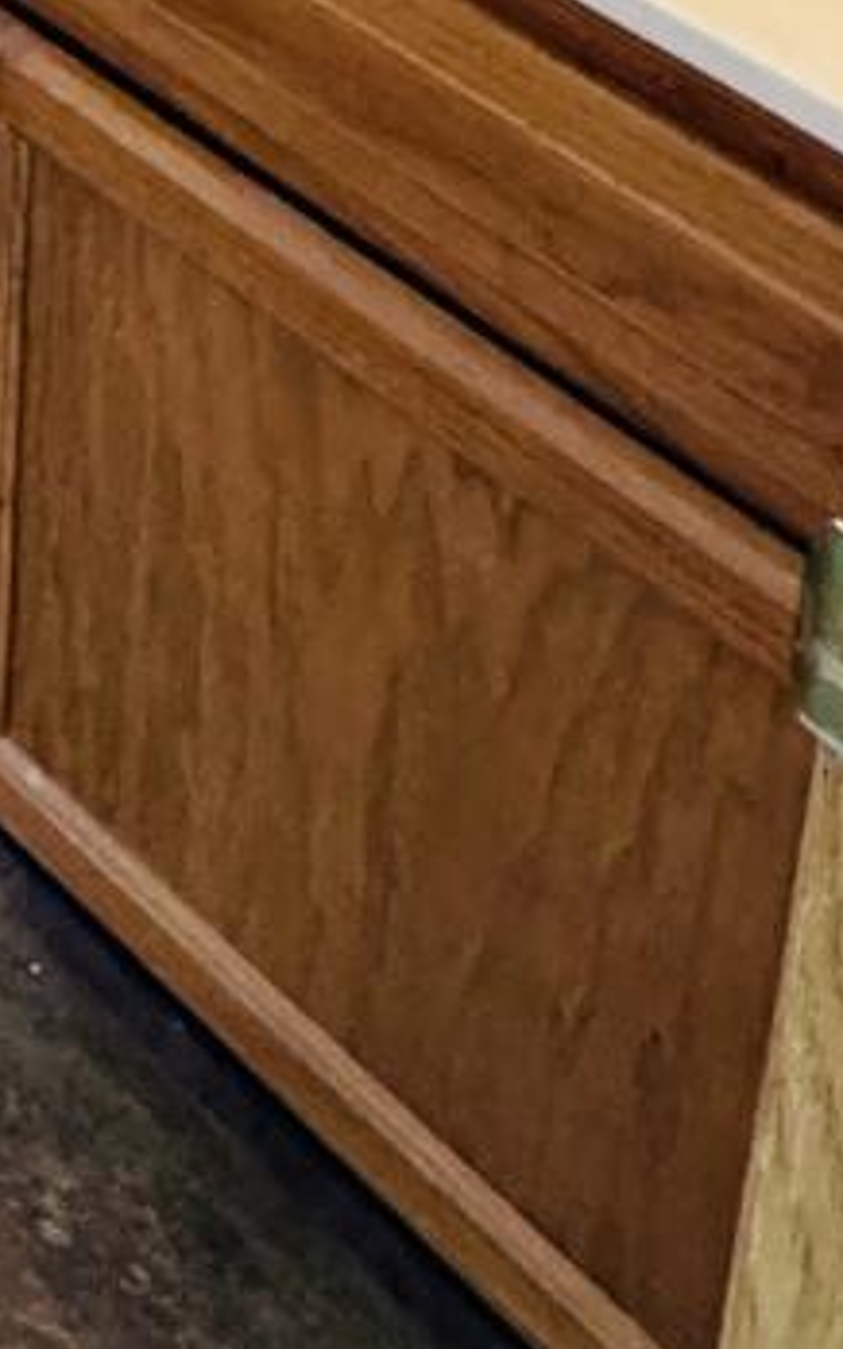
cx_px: -785
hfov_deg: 13.4
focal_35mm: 85
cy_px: -962
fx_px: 3126
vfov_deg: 19.4
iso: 500
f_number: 2.2
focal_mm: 2.22
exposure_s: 1/60
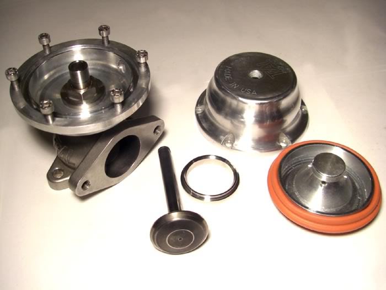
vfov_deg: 32.9
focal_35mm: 44
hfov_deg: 42.9
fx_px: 491
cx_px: 193
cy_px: 145
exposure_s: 1/20
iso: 64
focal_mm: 7.4
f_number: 3.5
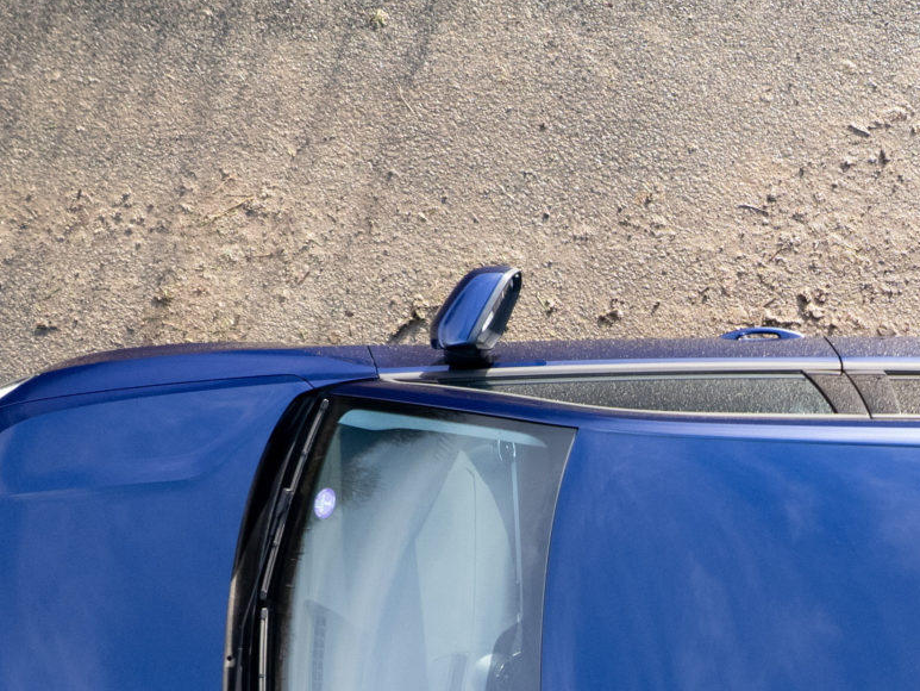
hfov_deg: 26.9
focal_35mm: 70
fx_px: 1861
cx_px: 809
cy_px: 715
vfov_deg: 20.3
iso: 280
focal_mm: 8.38
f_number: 2.8
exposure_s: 1/80
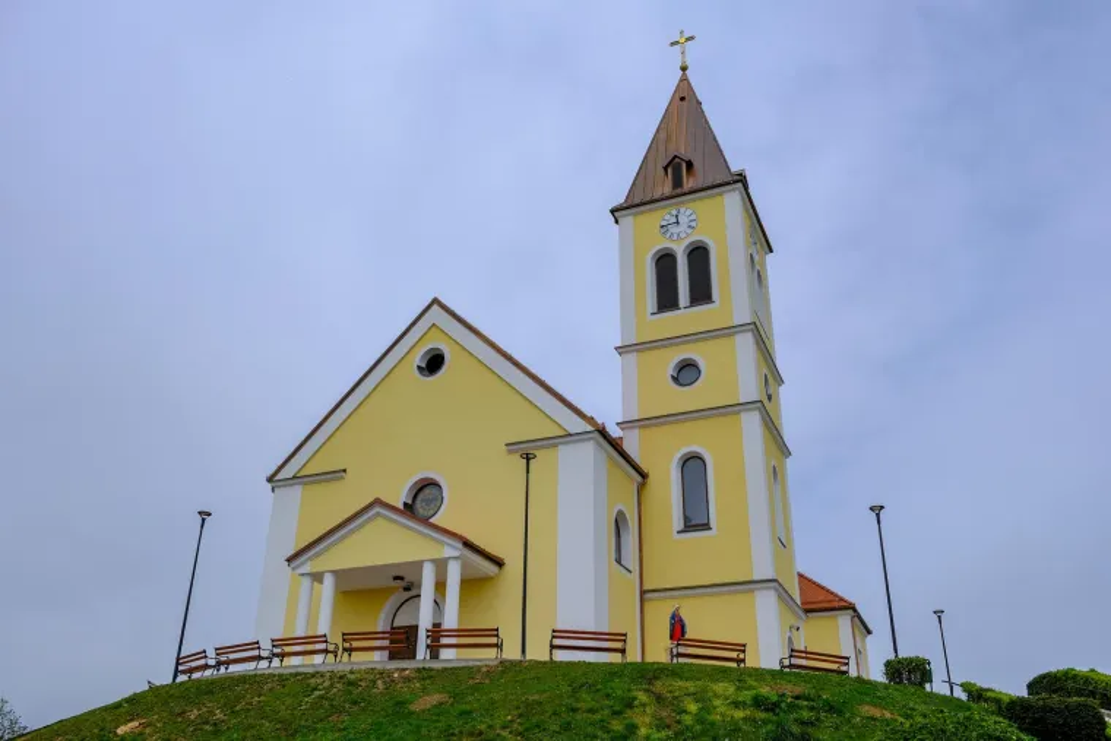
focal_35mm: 31
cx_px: 556
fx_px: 957
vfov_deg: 42.3
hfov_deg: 60.3
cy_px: 370
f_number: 5.6
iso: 200
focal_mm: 20.6
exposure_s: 1/1250
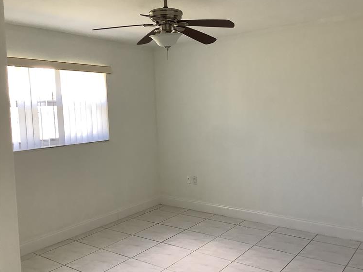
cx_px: 191
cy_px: 131
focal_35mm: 33
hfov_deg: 55.3
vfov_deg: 42.9
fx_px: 346
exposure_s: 1/120
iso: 80
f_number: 2.4
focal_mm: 3.3
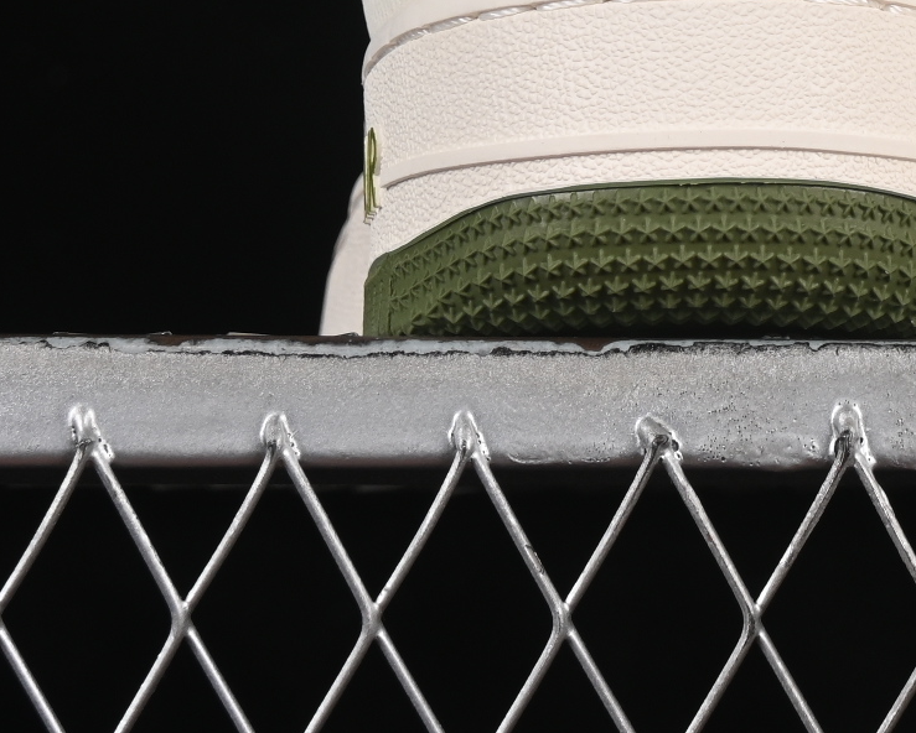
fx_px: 7188
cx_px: 1065
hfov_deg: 7.2
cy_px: -380
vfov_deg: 5.8
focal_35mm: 265
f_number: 8
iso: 160
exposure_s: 1/80
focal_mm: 50
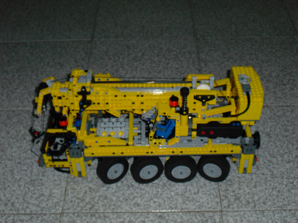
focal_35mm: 53
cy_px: 112
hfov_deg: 36.2
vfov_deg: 27.5
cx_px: 149
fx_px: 456
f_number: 3.8
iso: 400
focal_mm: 9.4
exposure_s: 1/60
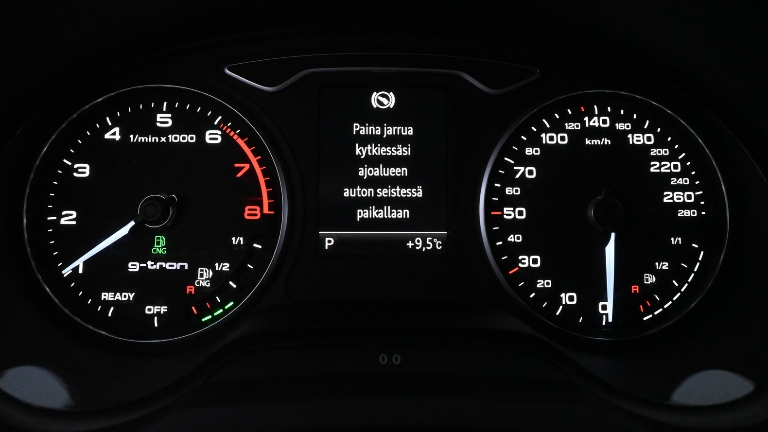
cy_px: 178
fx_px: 591
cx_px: 379
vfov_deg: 40.1
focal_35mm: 29
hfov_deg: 66.1
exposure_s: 1/80
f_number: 7.1
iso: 8000
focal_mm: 18
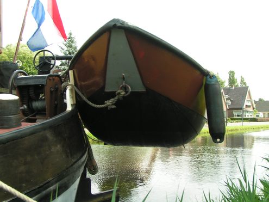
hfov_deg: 49.0
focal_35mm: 38
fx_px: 295
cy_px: 101
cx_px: 134
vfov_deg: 37.7
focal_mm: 5.8
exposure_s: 1/125
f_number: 5.6
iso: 50
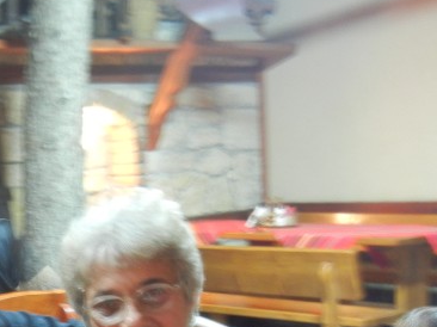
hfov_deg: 22.4
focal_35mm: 84
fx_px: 1060
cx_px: -2
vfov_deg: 17.4
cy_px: 269
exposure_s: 1
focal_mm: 5.4
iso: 210
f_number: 3.5
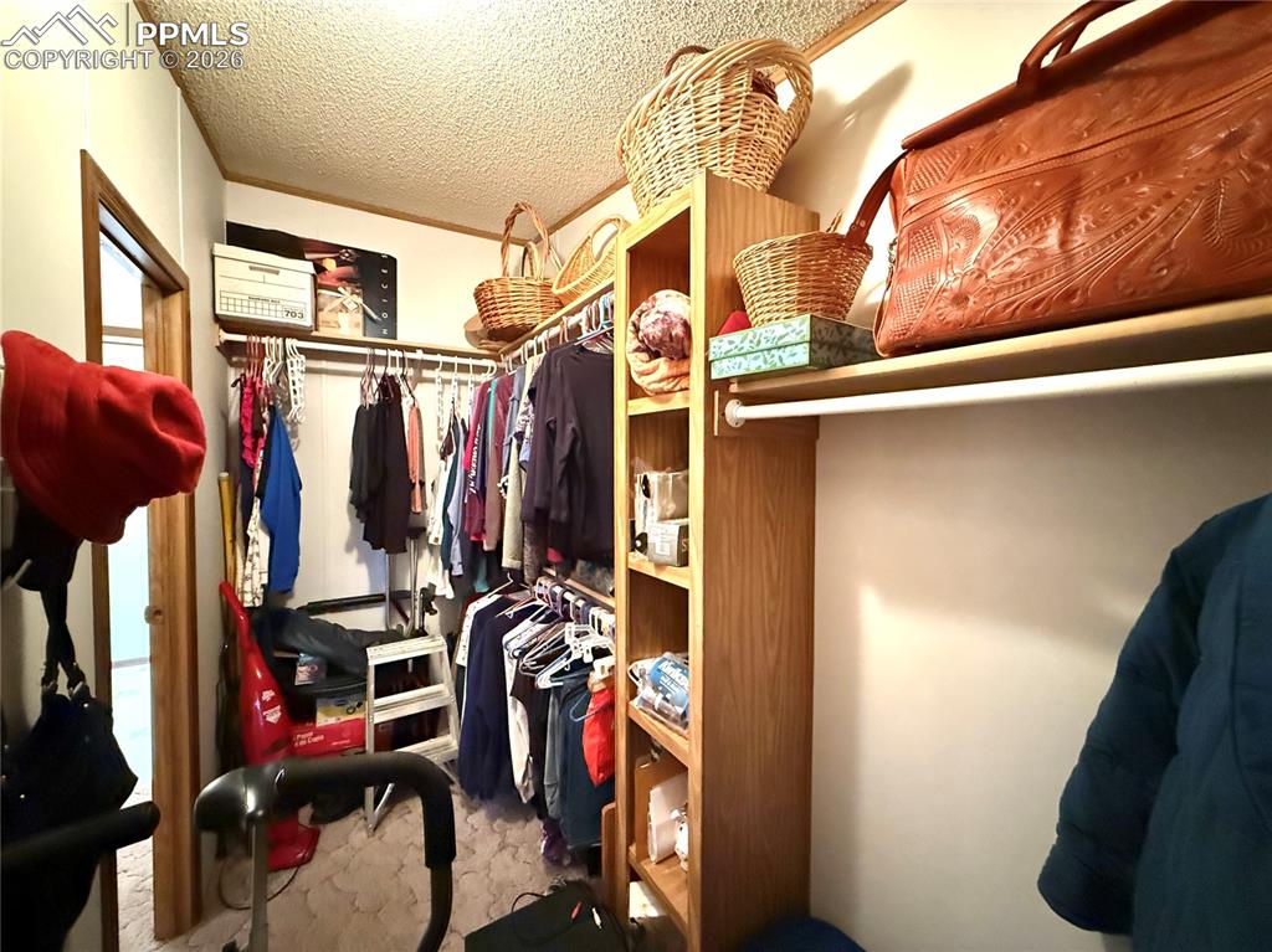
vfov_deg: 85.6
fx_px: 514
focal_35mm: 14
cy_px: 476
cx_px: 636
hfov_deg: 102.1
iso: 1600
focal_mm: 2.22
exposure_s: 1/40
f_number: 2.2
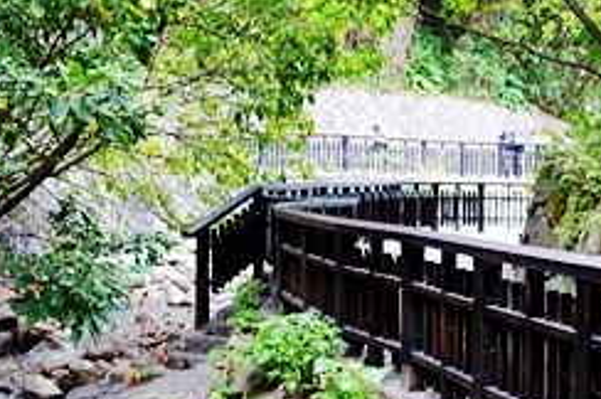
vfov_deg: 21.2
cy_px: 216
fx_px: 1067
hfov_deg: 30.6
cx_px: 495
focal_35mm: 64
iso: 125
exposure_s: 1/30
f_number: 2.5
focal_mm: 8.8
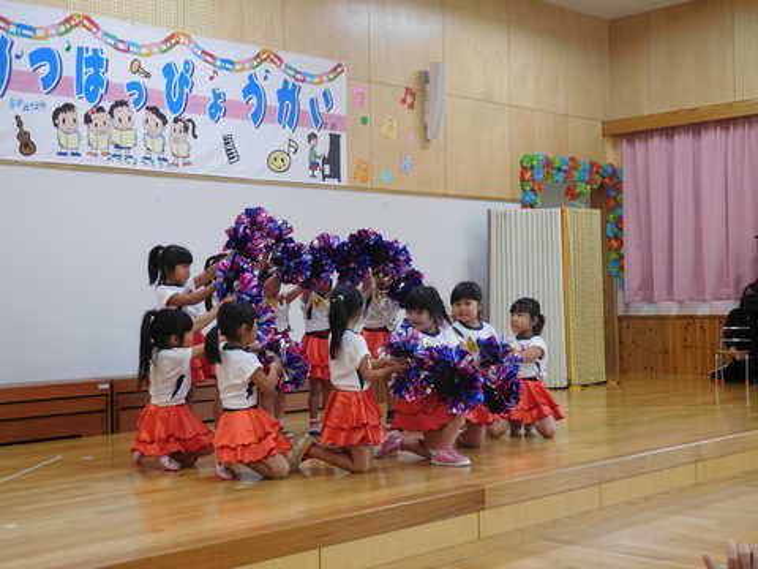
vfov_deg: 29.1
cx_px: 379
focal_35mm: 50
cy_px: 284
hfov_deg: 38.2
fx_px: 1095
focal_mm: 8.9
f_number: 4.1
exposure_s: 1/30
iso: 280
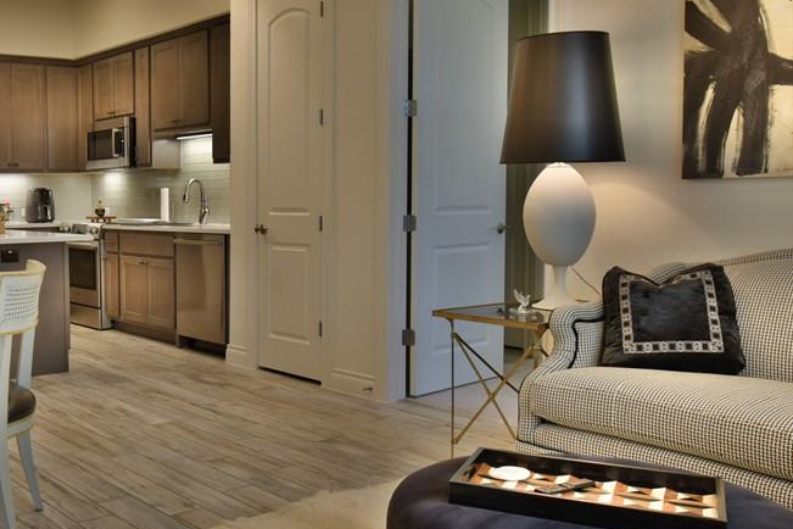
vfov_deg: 33.4
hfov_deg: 45.5
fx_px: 881
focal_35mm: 40
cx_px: 135
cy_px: 257
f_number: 5.3
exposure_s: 1/25
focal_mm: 16
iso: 450
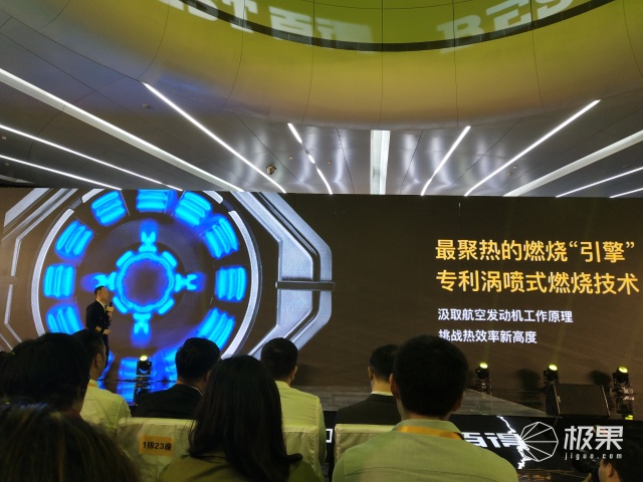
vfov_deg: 46.8
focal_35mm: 30
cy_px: 241
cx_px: 322
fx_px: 557
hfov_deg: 60.0
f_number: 1.8
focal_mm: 3.95
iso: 139
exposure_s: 1/100
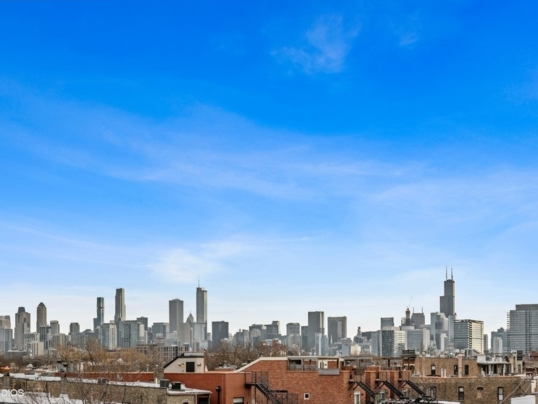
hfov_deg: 33.8
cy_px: 200
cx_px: 249
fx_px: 886
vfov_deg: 25.7
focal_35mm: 57
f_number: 7.1
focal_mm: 35
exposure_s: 1/500
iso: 320
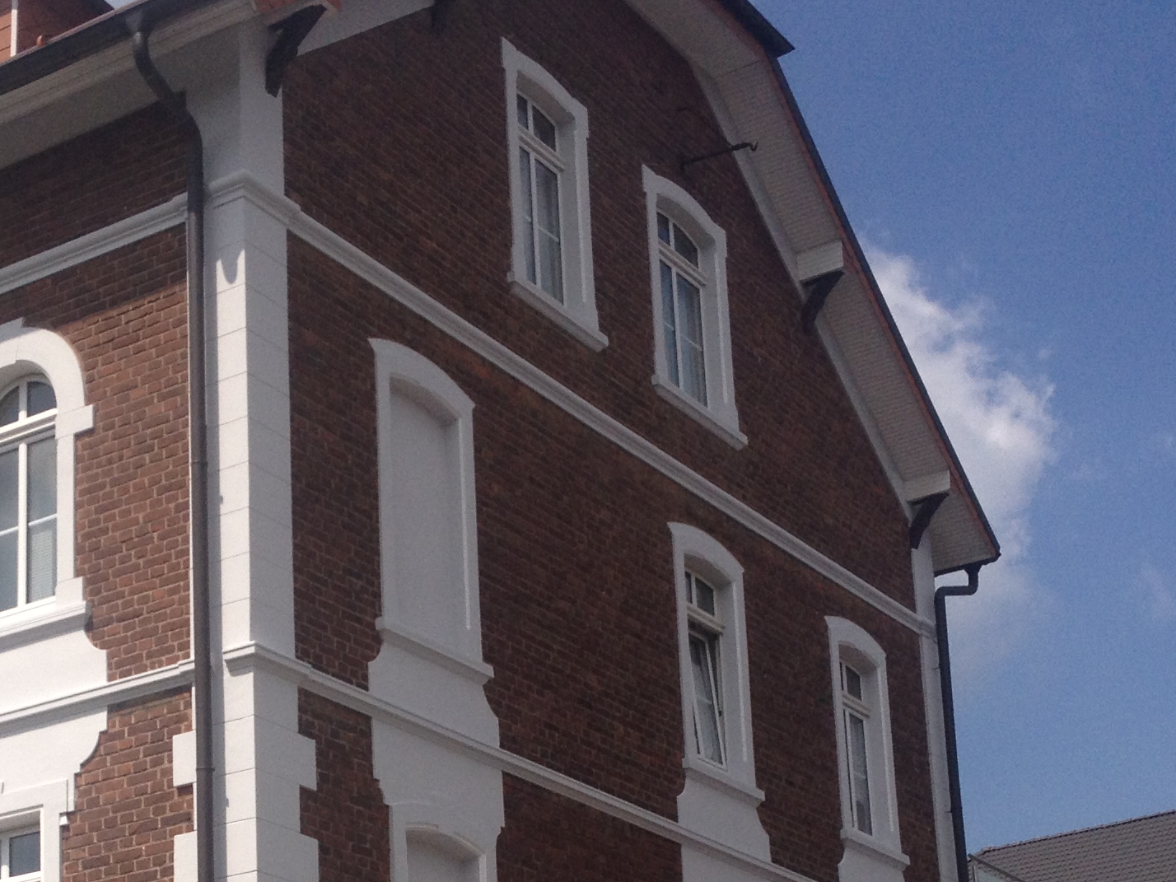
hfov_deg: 24.2
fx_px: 2718
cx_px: 331
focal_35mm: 80
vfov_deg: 18.0
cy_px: 863
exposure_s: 1/2762
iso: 50
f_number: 2.4
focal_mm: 4.28
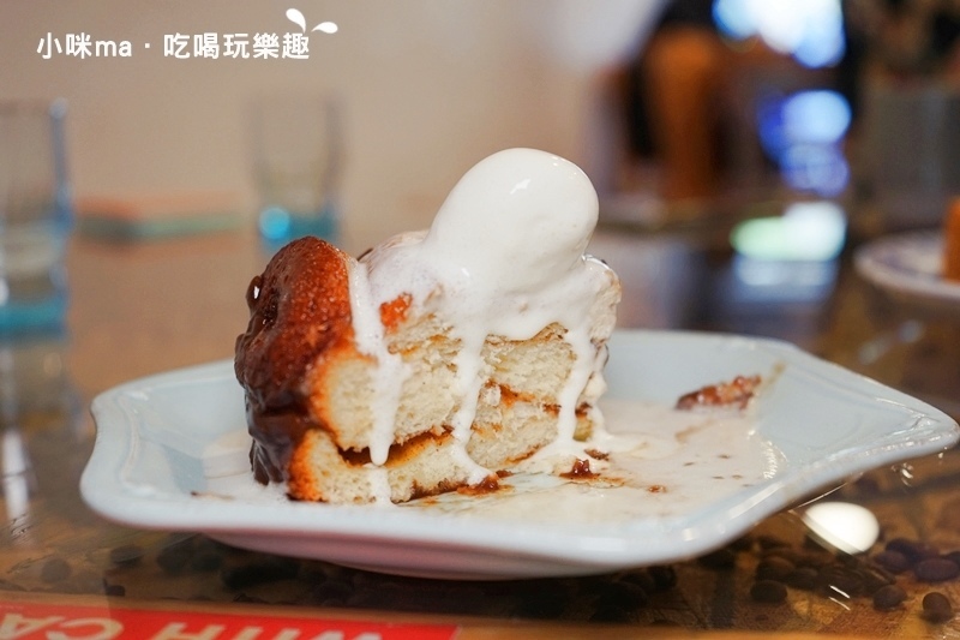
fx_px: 1280
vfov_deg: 28.1
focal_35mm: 48
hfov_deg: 41.1
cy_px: 320
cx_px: 480
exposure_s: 1/60
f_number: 4.5
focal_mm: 48
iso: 400
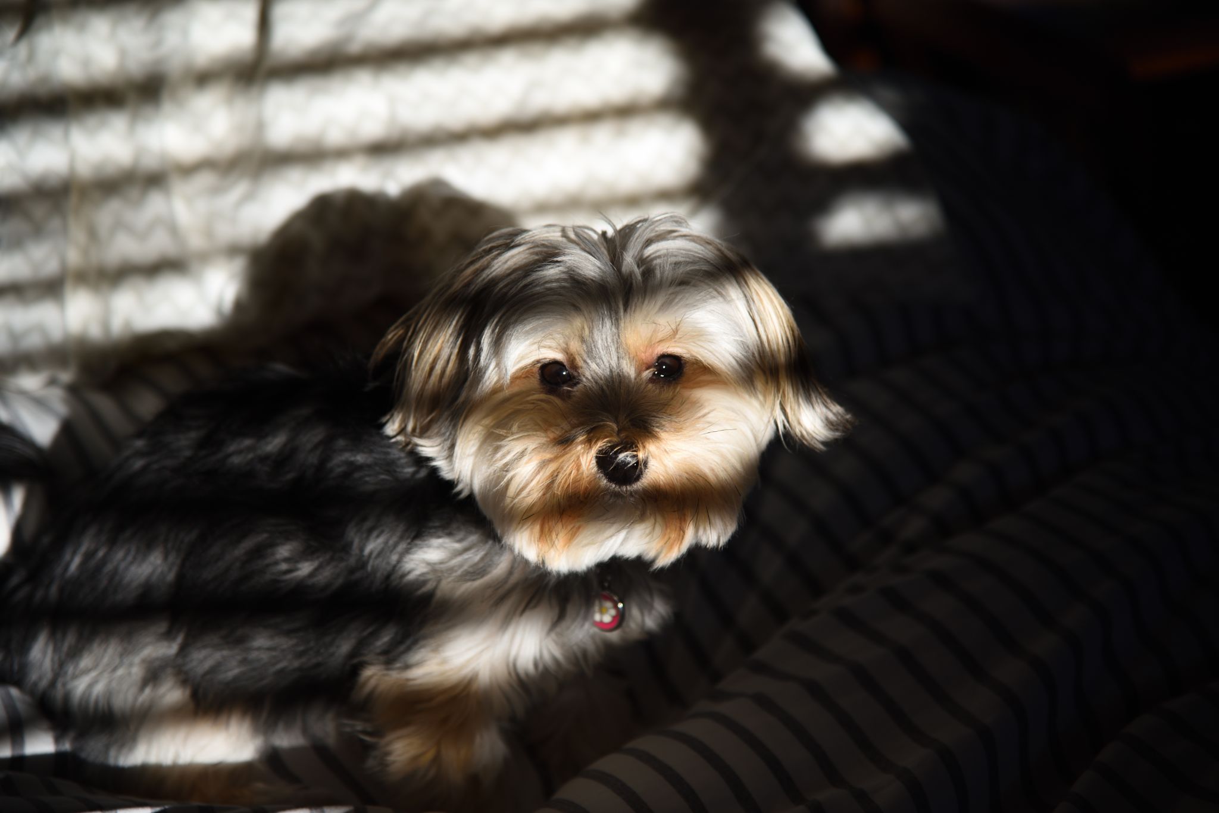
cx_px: 610
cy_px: 406
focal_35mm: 120
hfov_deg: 17.1
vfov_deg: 11.4
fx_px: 4065
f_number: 4
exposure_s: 1/160
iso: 100
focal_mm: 120
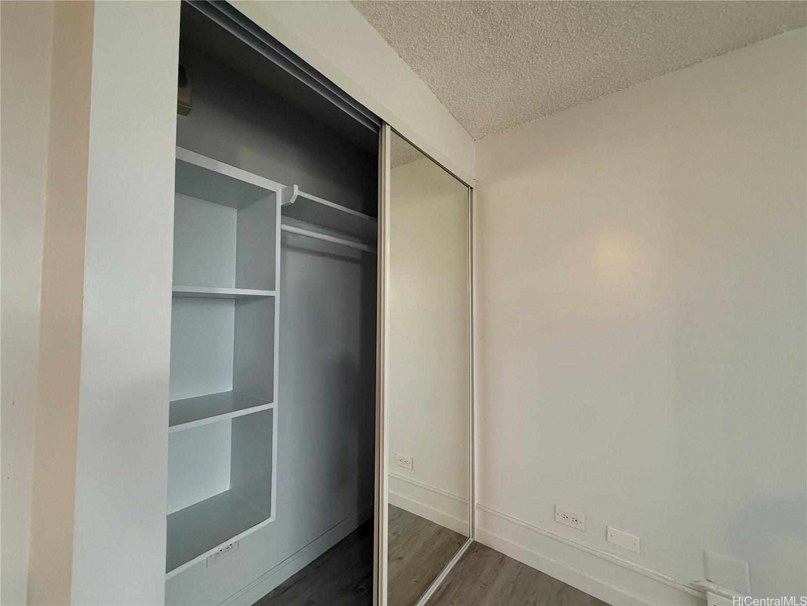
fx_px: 326
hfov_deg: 102.1
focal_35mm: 14
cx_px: 404
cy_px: 303
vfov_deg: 85.7
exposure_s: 1/60
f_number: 2.2
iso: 500
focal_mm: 2.22
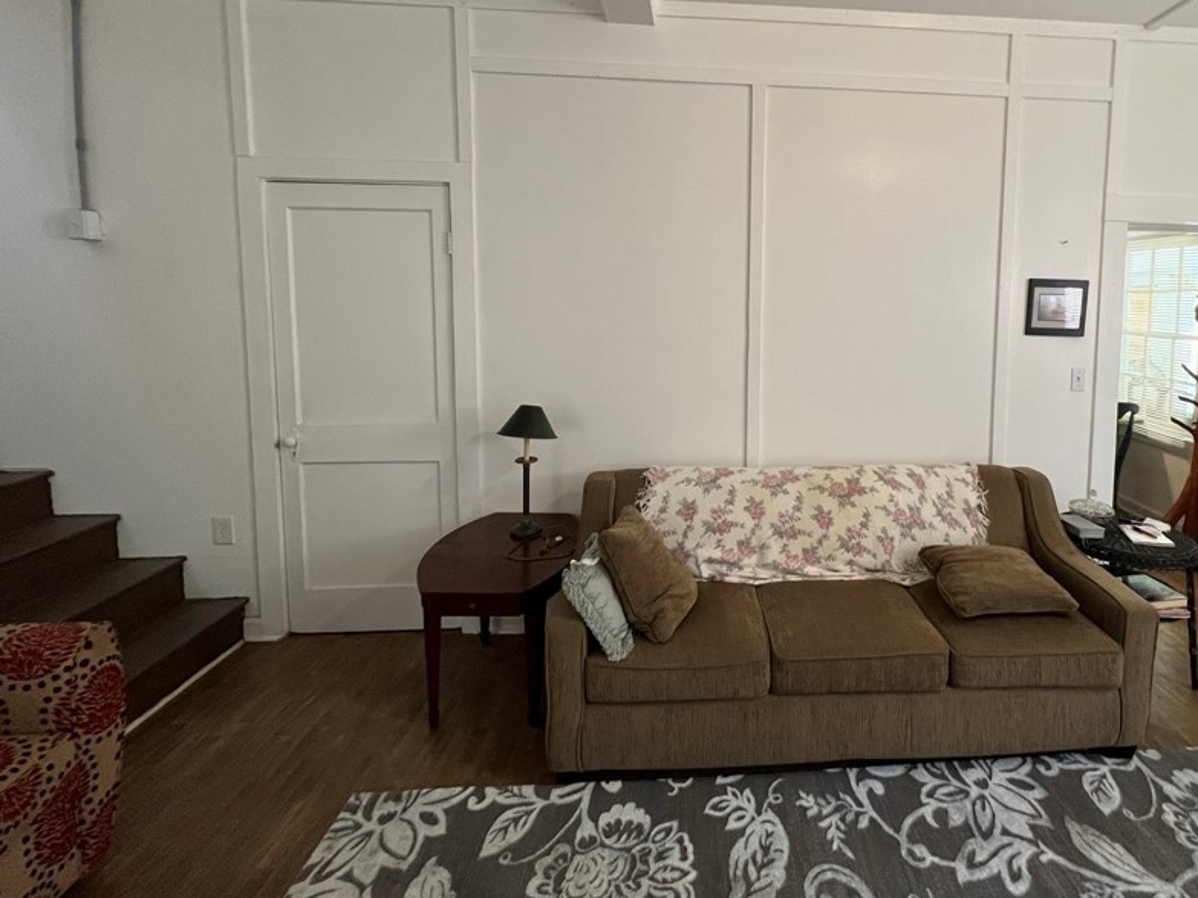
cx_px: 745
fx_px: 588
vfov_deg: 73.8
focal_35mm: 17
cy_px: 353
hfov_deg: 89.3
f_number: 1.8
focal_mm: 1.57
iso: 320
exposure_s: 1/60
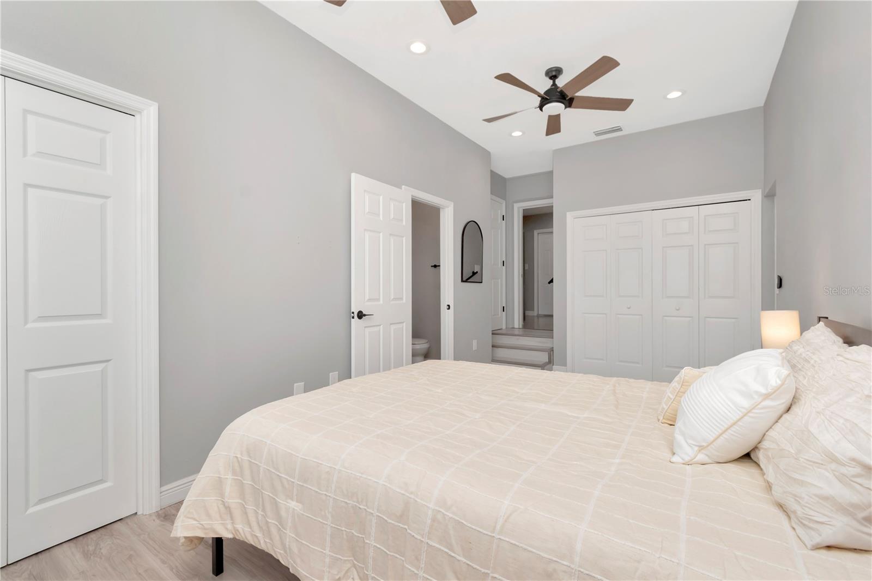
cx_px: 436
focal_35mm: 15
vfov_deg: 77.3
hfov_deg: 100.4
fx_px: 363
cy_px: 290
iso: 500
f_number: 8
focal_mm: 10
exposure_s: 1/125
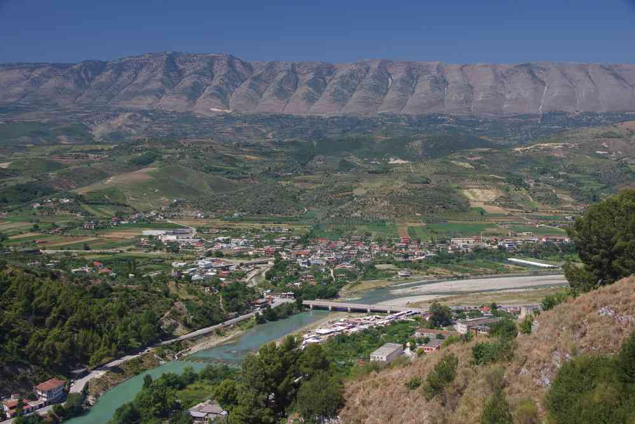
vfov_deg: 27.5
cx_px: 318
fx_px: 864
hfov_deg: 40.3
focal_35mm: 49
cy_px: 212
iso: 200
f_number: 11
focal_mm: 32.5
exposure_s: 1/80
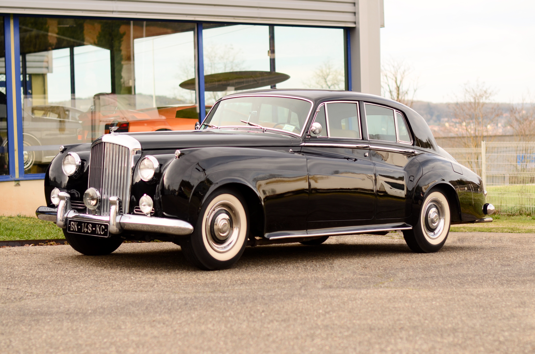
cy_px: 177
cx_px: 268
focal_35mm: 75
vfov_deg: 18.1
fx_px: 1112
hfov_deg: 27.0
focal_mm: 50
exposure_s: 1/1600
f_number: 2.2
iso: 160
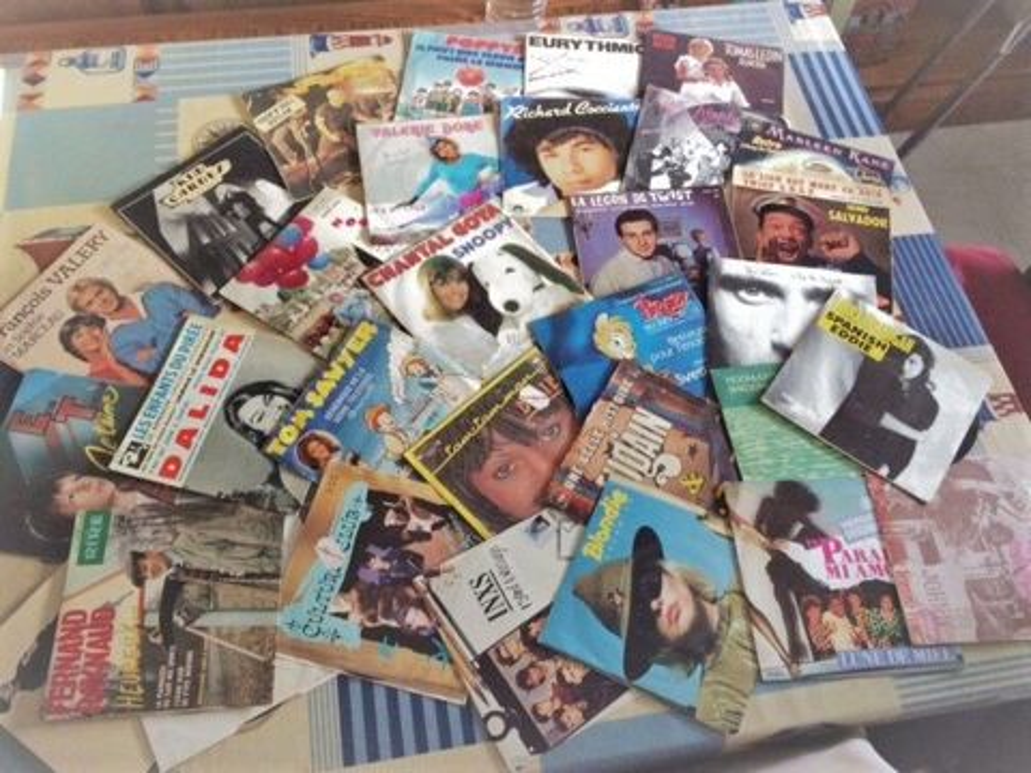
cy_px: 386
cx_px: 516
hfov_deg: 61.7
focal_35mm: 29
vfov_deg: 48.2
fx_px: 864
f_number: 2.2
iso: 320
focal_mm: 4.15
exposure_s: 1/25
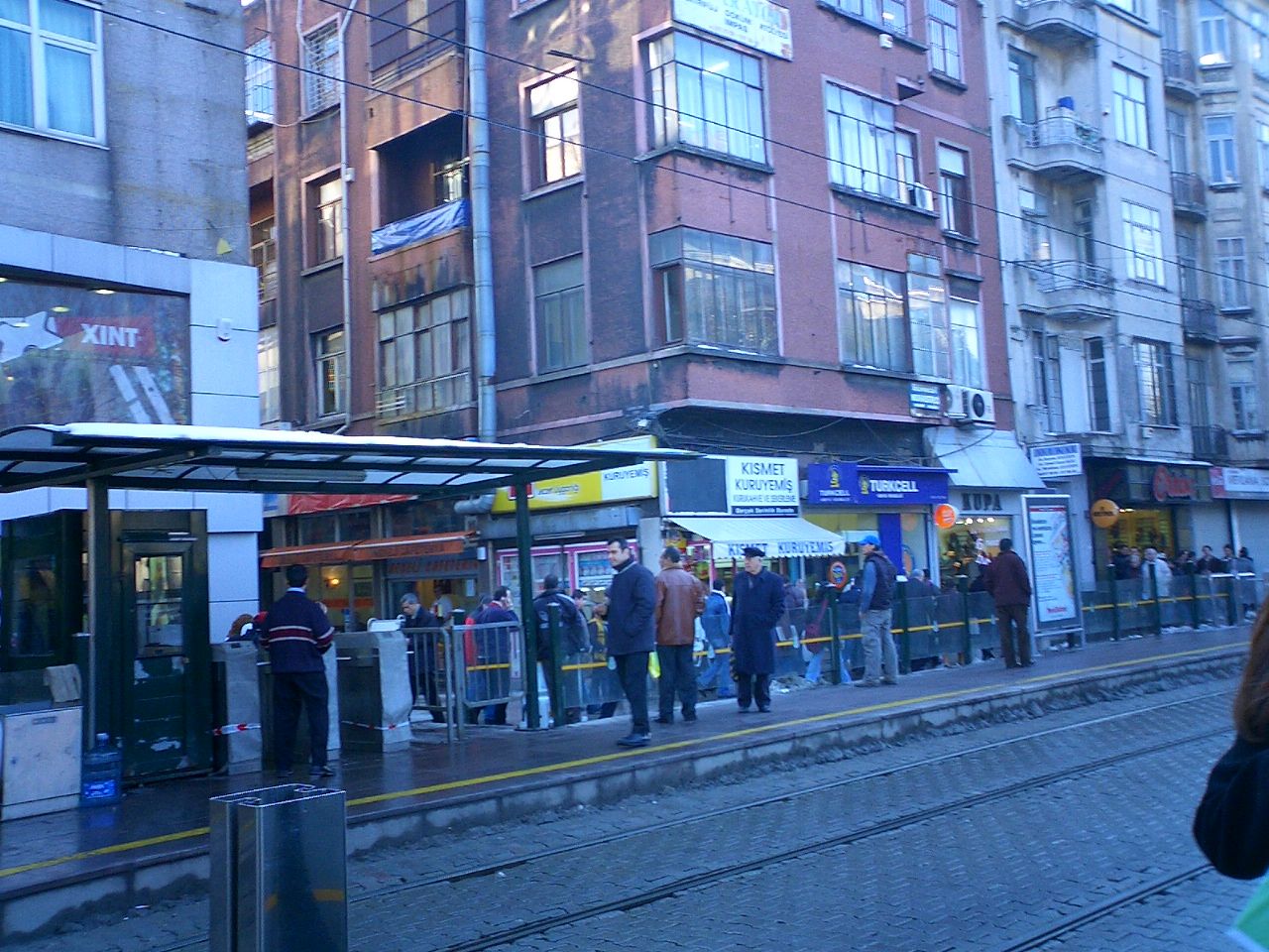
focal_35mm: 37
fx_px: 1356
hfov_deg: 50.1
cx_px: 634
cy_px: 476
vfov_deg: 38.7
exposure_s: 1/80
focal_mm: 5.6
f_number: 3.5
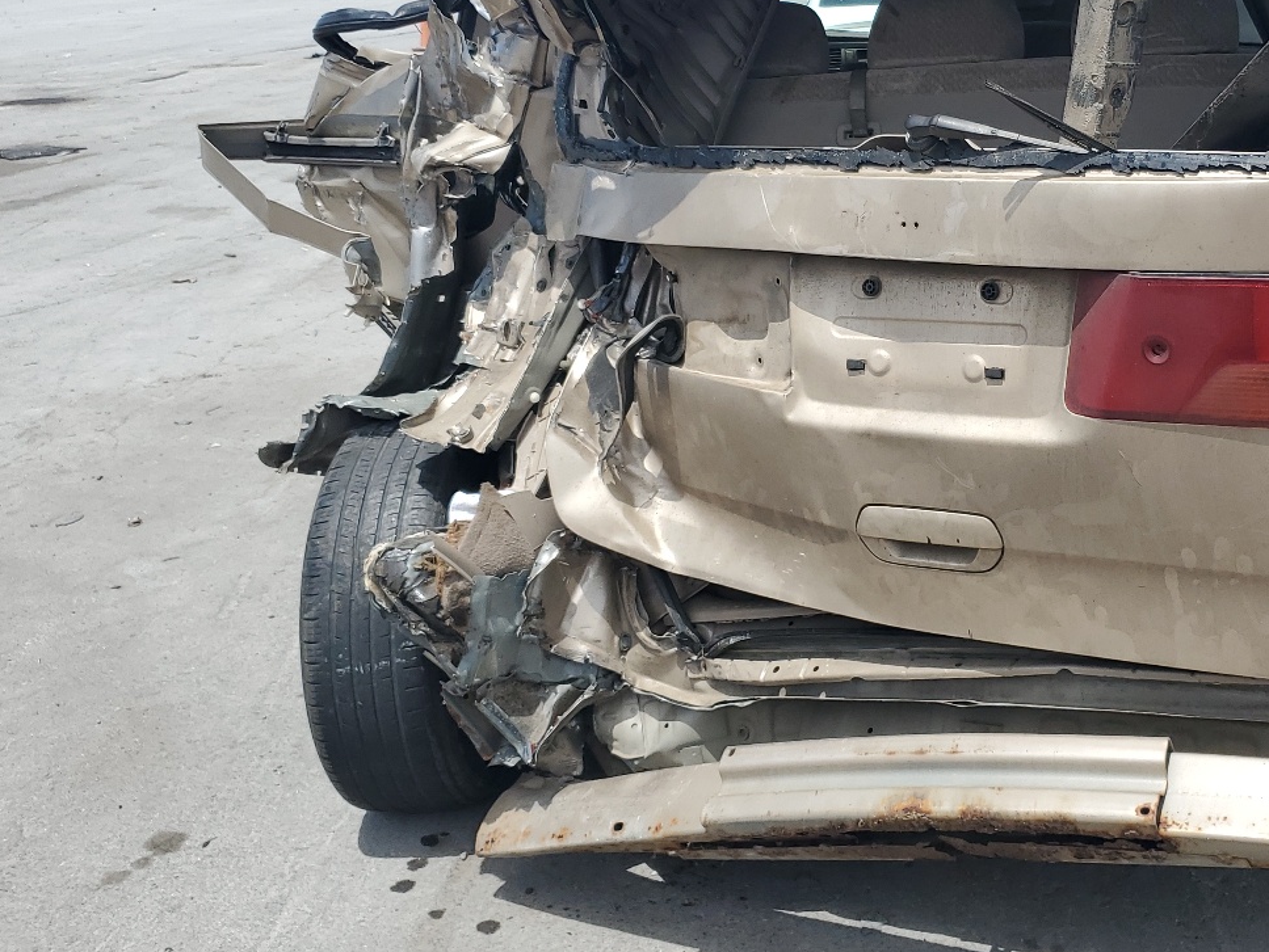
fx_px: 1577
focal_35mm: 43
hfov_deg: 42.7
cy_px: 324
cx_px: 923
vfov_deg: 33.3
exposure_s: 1/3333
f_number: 1.5
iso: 50
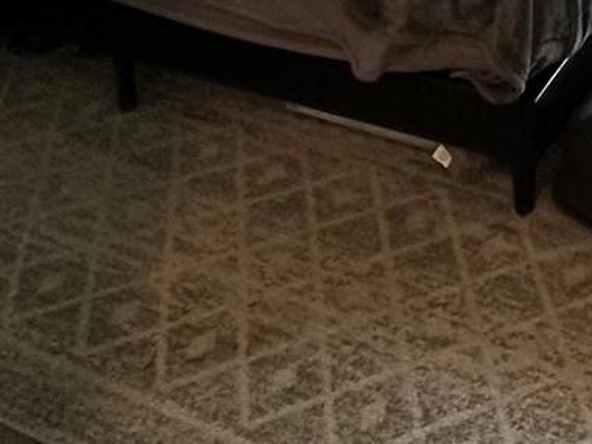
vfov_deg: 19.0
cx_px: 735
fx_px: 1009
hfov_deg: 28.0
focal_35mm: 59
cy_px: -354
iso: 320
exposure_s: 1/120
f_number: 2.2
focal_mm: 2.22
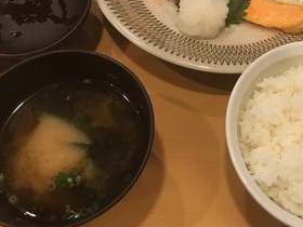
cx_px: 229
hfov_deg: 41.6
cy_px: 62
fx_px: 385
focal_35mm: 44
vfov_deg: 32.4
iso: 40
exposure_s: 1/20
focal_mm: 3.99
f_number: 1.8
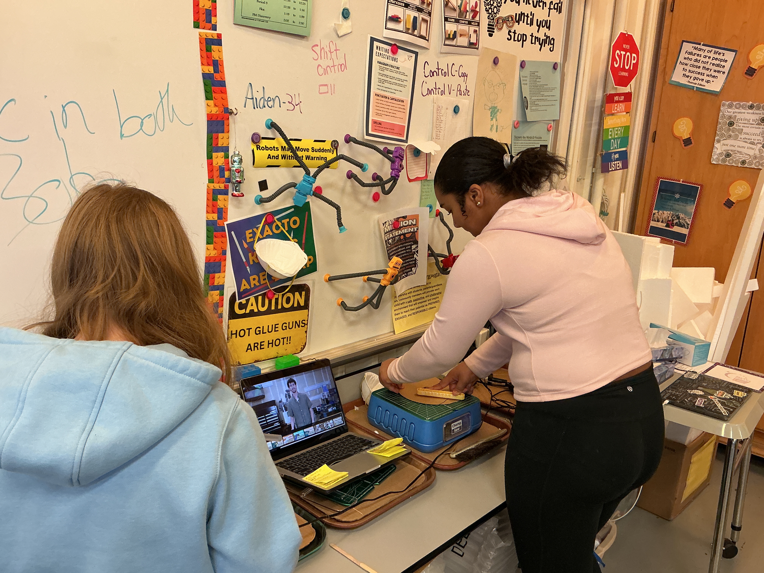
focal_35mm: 29
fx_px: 640
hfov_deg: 61.7
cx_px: 382
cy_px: 286
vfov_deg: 48.2
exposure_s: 1/60
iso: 100
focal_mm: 3
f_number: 1.8
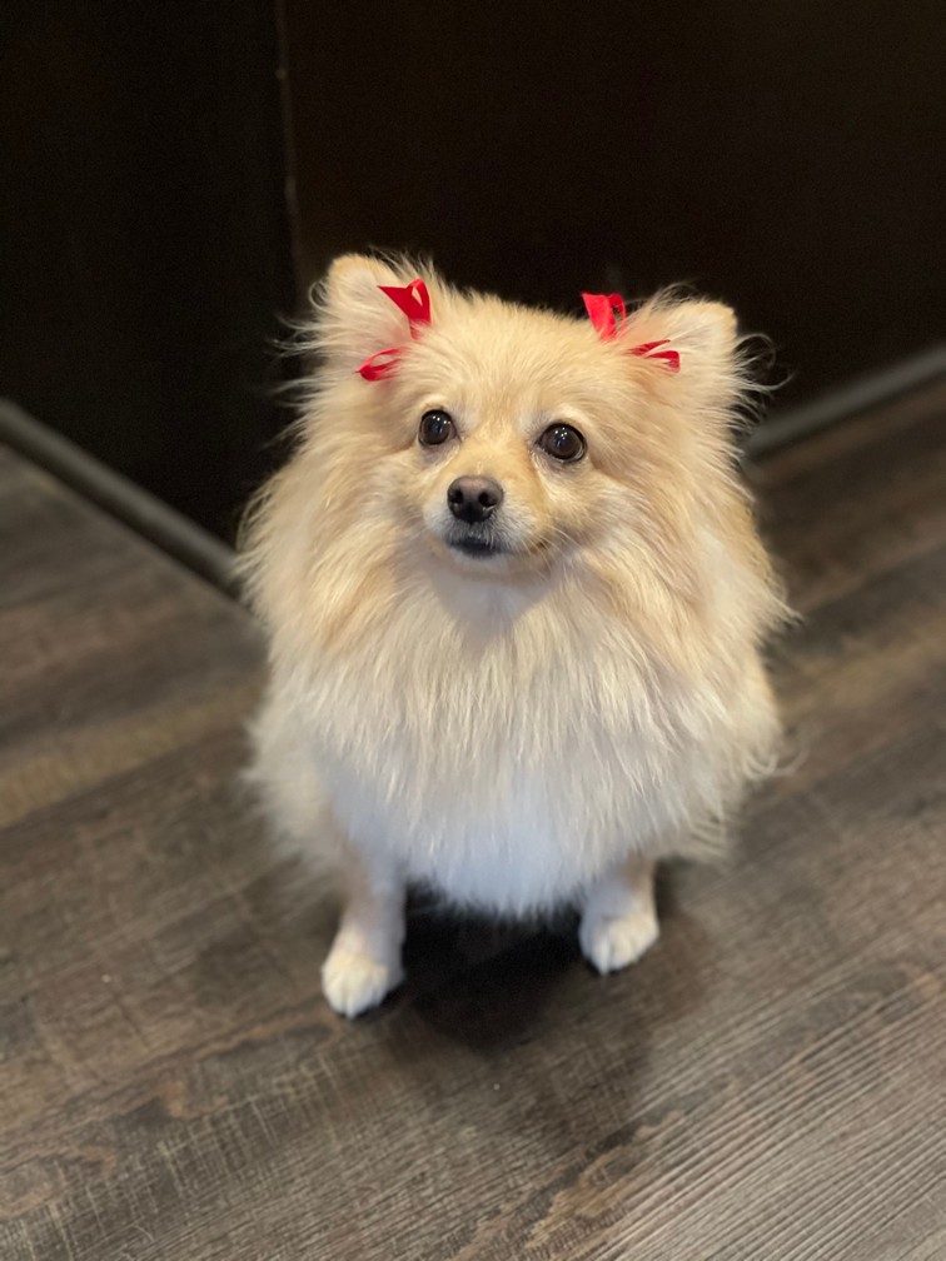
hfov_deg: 22.9
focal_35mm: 64
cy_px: 630
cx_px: 473
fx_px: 2332
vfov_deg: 30.3
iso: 400
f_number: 2.2
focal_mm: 7.5
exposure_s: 1/17
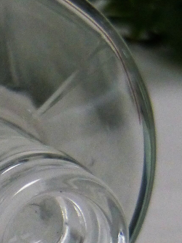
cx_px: -90
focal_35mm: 816
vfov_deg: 2.4
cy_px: 206
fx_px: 5719
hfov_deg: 1.8
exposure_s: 1/80
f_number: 2.8
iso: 320
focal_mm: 37.9
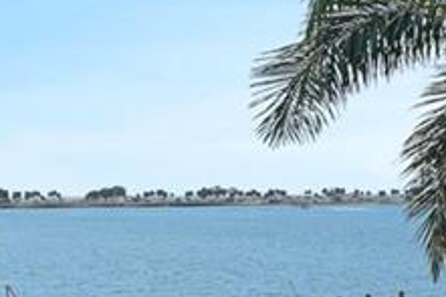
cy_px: 242
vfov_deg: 9.4
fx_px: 1795
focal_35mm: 145
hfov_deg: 12.9
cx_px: -347
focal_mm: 20
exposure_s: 1/1600
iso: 125
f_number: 5.6
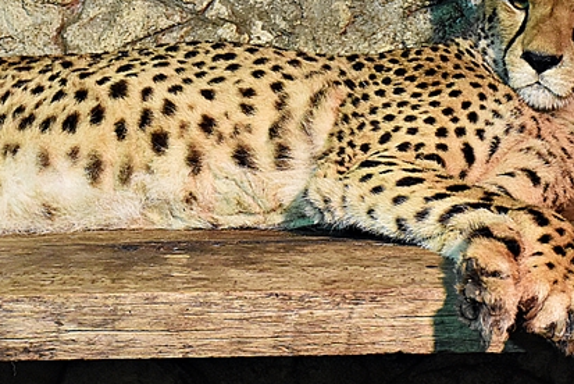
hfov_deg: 12.3
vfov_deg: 8.2
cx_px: 210
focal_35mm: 167
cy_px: 93
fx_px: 2668
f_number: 4.5
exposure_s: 1/60
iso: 2200
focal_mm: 45
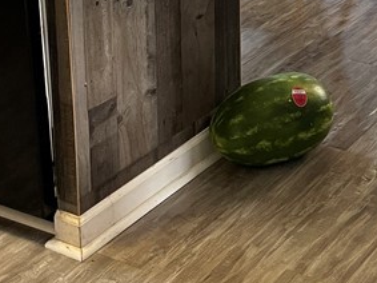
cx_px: 328
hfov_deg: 20.5
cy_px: -135
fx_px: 1023
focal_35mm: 94
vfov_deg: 14.7
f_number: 1.6
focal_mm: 5.1
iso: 125
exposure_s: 1/60
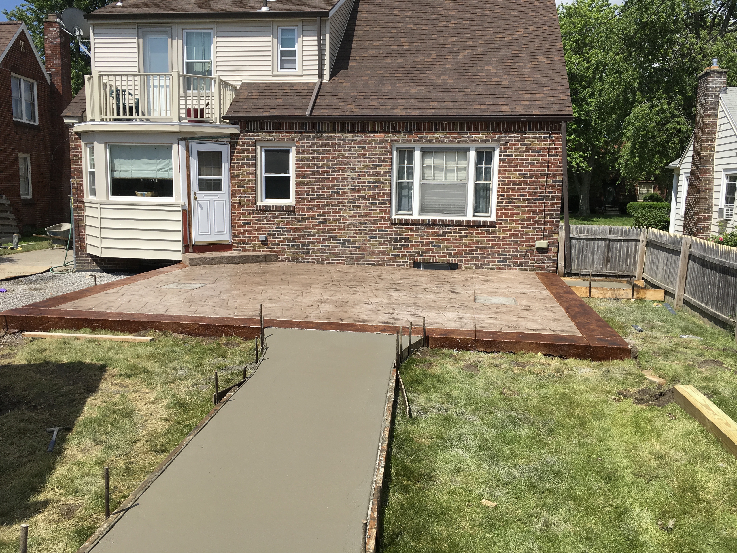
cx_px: 368
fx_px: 617
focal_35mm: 29
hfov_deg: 61.7
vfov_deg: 48.2
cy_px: 276
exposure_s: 1/1923
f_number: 2.2
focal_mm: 4.15
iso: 25
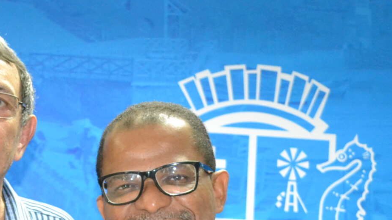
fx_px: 883
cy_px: 216
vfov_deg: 14.0
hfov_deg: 24.6
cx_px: 77
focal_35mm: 85
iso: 3200
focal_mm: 26
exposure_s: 1/60
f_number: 4.2
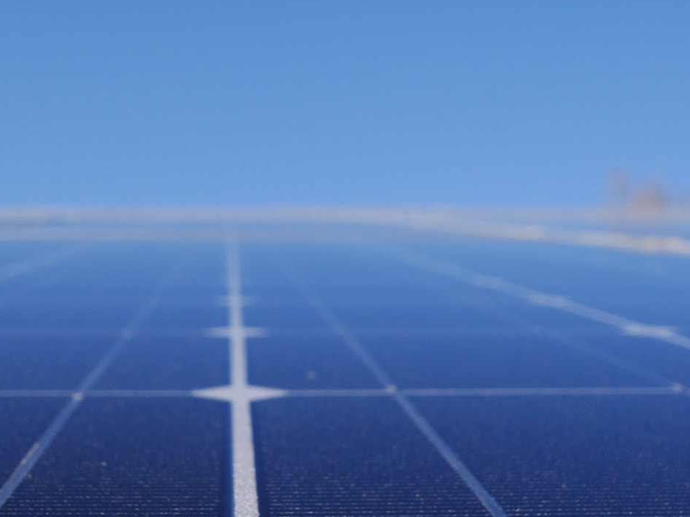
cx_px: 280
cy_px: 155
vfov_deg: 23.9
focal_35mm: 61
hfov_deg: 31.6
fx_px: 1216
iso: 200
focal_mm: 14
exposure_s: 1/320
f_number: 8
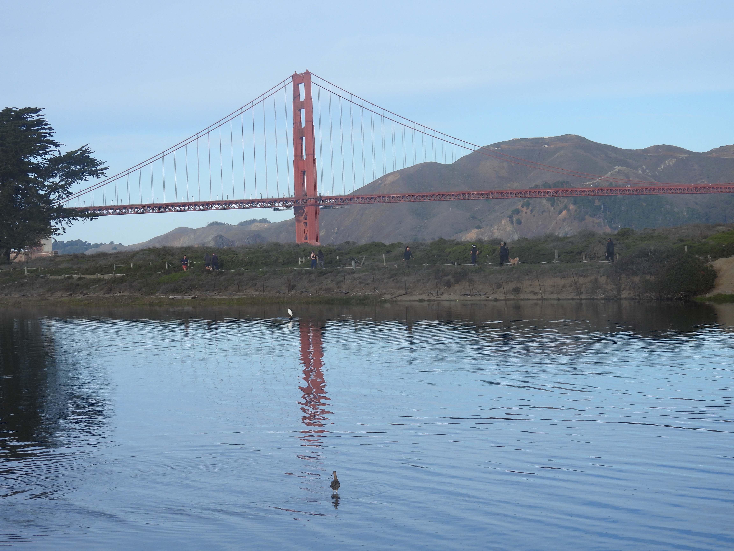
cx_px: 367
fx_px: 1802
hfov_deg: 23.0
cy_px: 276
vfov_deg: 17.4
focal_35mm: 85
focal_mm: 15.2
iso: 100
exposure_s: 1/1000
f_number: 4
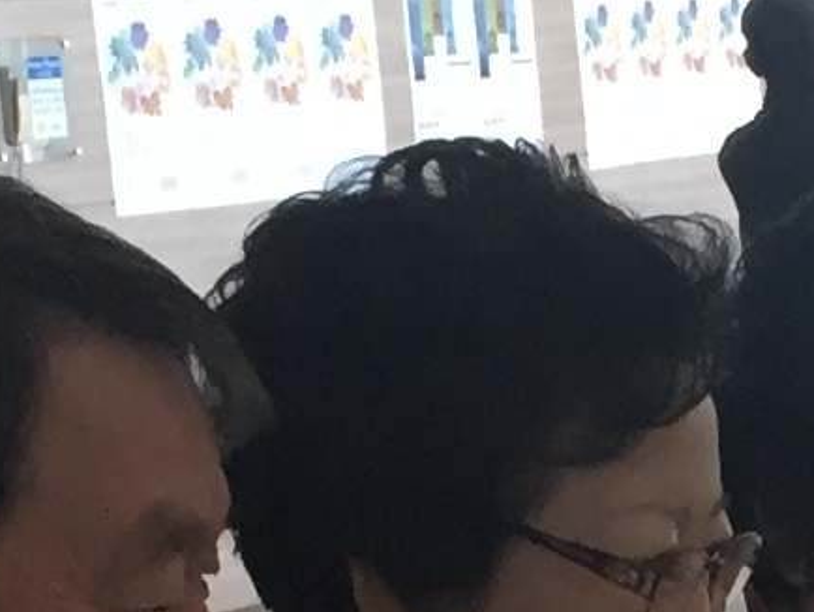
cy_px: 1423
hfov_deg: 8.9
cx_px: 1204
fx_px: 5129
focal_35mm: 218
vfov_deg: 6.5
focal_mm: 4.15
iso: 32
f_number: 2.2
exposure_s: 1/30
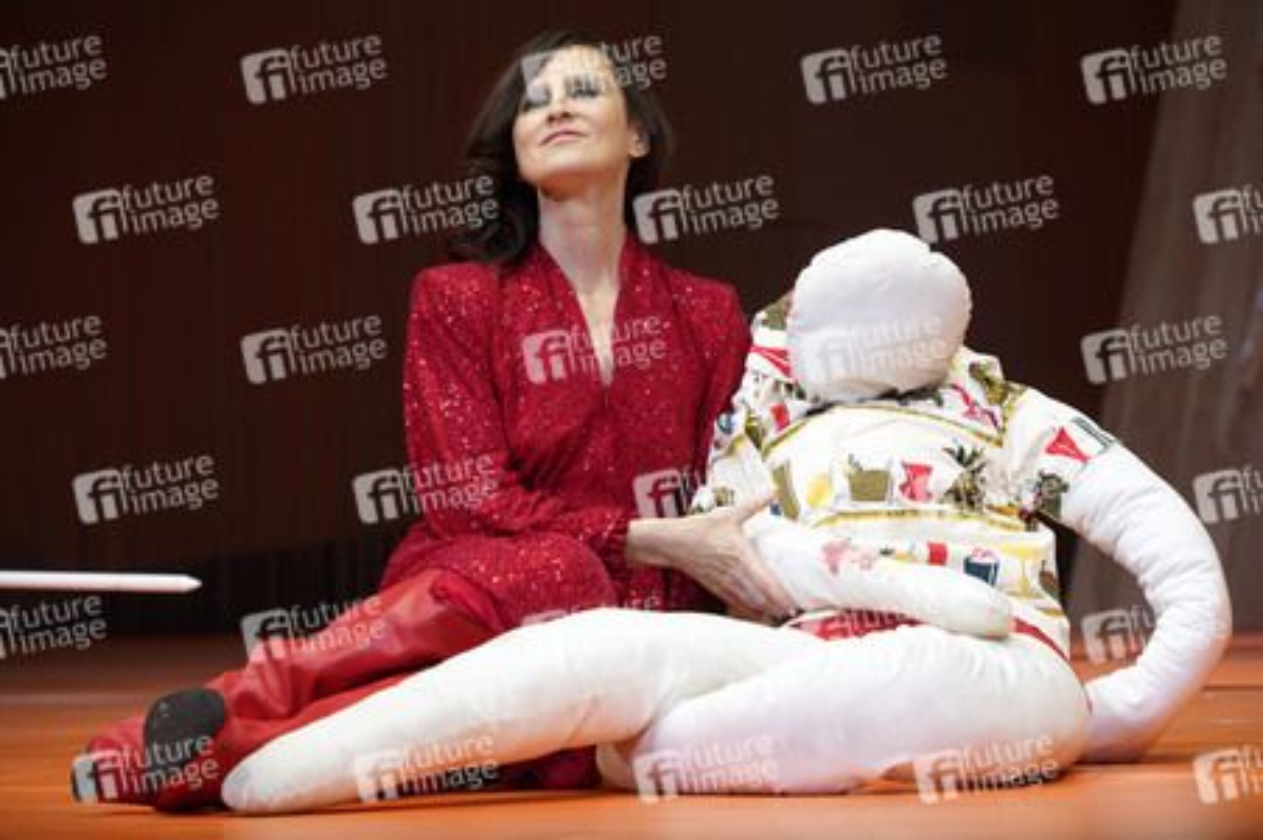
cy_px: 420
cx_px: 632
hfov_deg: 15.9
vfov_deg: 10.6
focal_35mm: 129
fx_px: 4522
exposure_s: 1/160
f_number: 6.3
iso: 800
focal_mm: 129
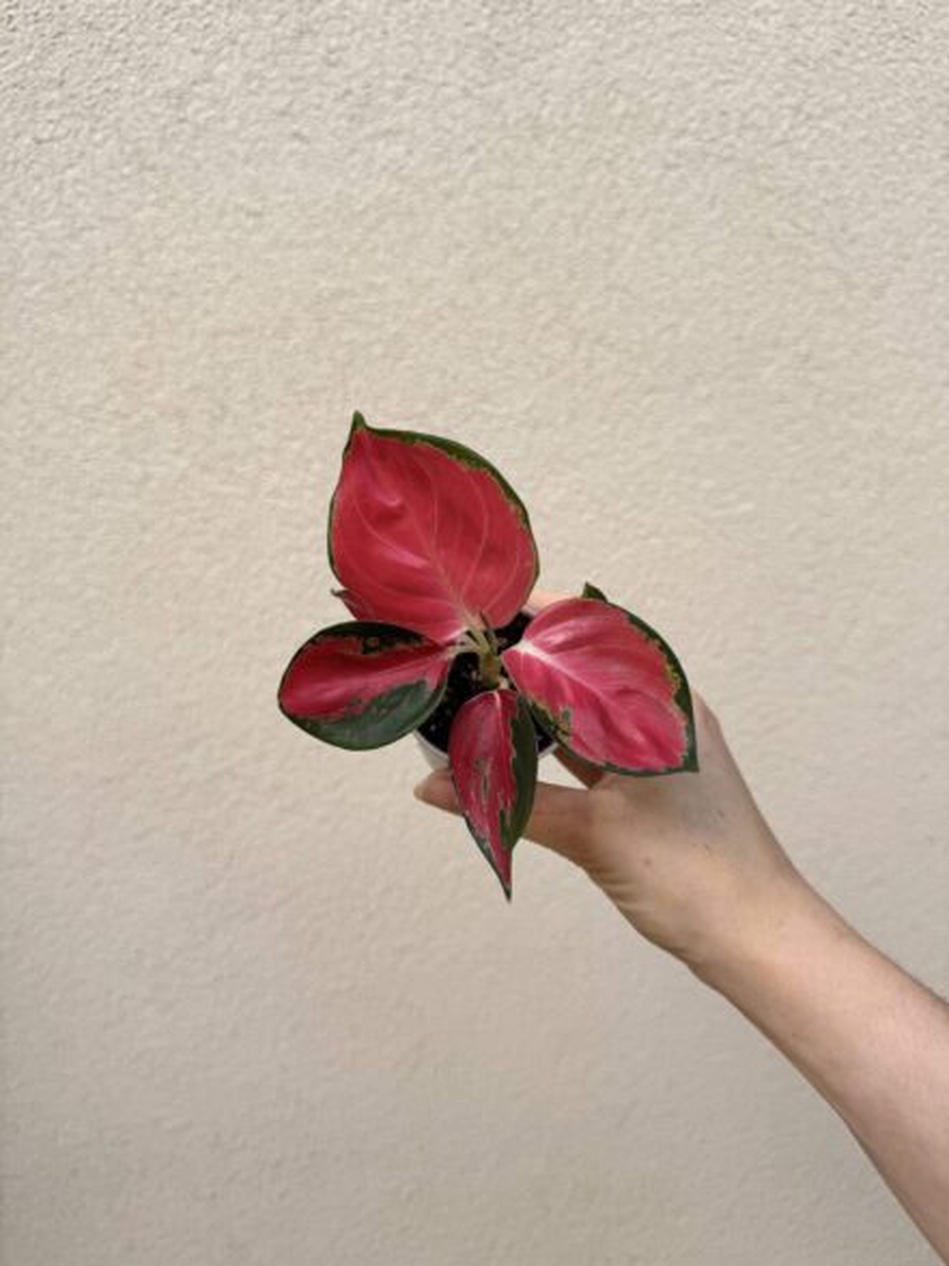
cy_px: 633
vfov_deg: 71.6
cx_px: 474
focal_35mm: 24
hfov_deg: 56.8
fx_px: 877
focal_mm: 6.76
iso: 80
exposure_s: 1/633
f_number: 1.78
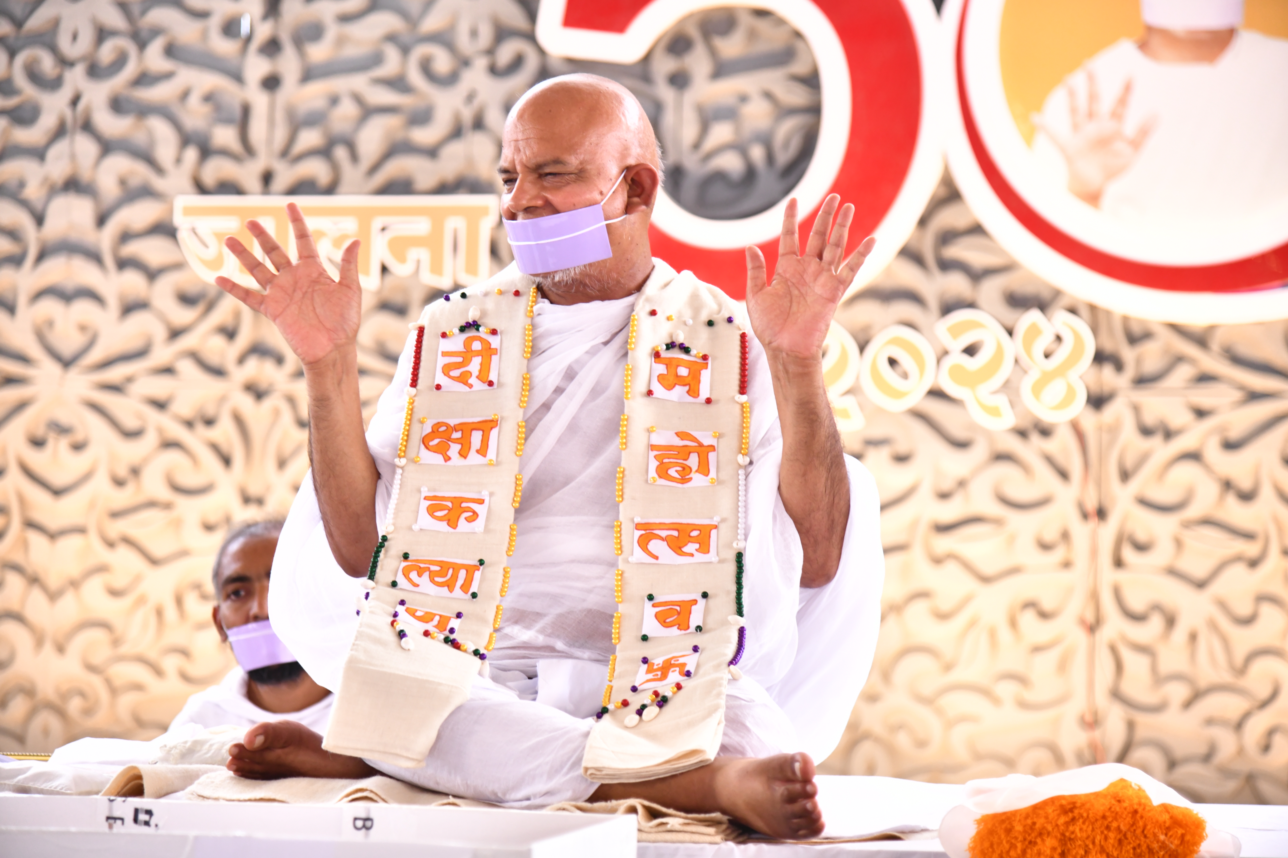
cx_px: 644
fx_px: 3399
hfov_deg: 21.5
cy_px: 429
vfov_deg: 14.4
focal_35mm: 95
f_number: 4
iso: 2000
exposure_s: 1/400
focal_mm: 95
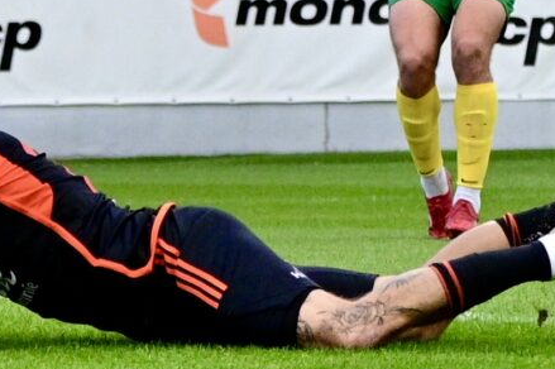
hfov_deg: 4.7
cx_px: 417
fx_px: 6716
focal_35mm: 436
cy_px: 117
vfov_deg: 3.1
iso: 2000
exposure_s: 1/2500
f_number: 5.3
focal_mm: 122
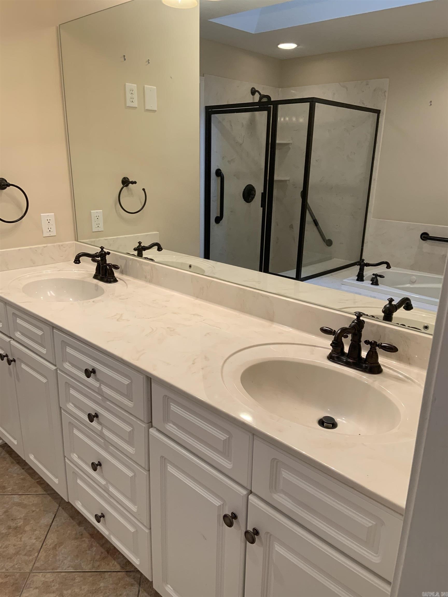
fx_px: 449
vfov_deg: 67.3
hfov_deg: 53.1
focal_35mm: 26
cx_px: 224
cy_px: 298
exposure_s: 1/60
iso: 80
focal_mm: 4.25
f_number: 1.8
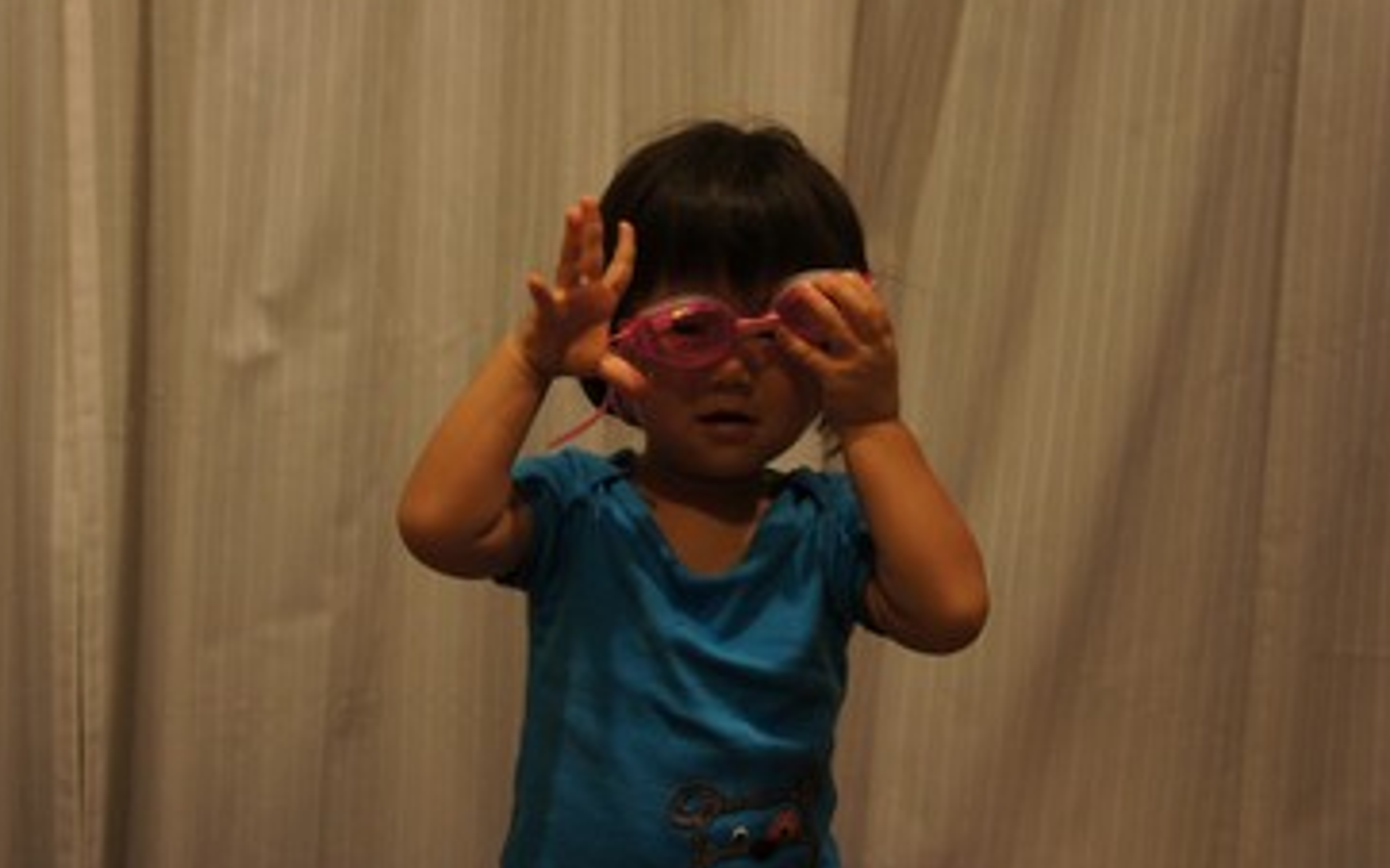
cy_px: 461
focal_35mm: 46
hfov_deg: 43.9
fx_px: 1725
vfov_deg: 28.2
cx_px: 657
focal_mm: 27
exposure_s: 1/60
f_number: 4
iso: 1600
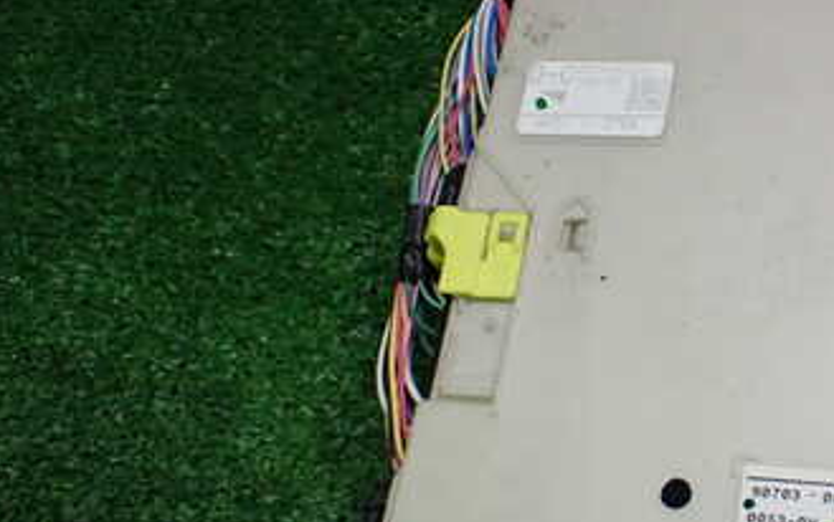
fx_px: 1319
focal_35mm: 58
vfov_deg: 22.4
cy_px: 299
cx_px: 733
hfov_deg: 33.4
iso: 640
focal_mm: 5.4
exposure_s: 1/125
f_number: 2.3
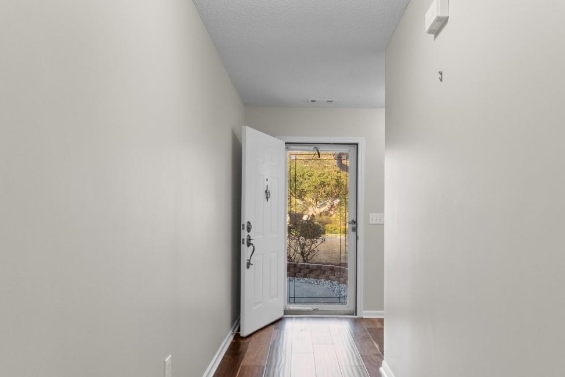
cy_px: 214
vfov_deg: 51.1
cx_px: 302
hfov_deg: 71.4
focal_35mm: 25
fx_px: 392
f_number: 4.5
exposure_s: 1.3
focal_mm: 10
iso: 100
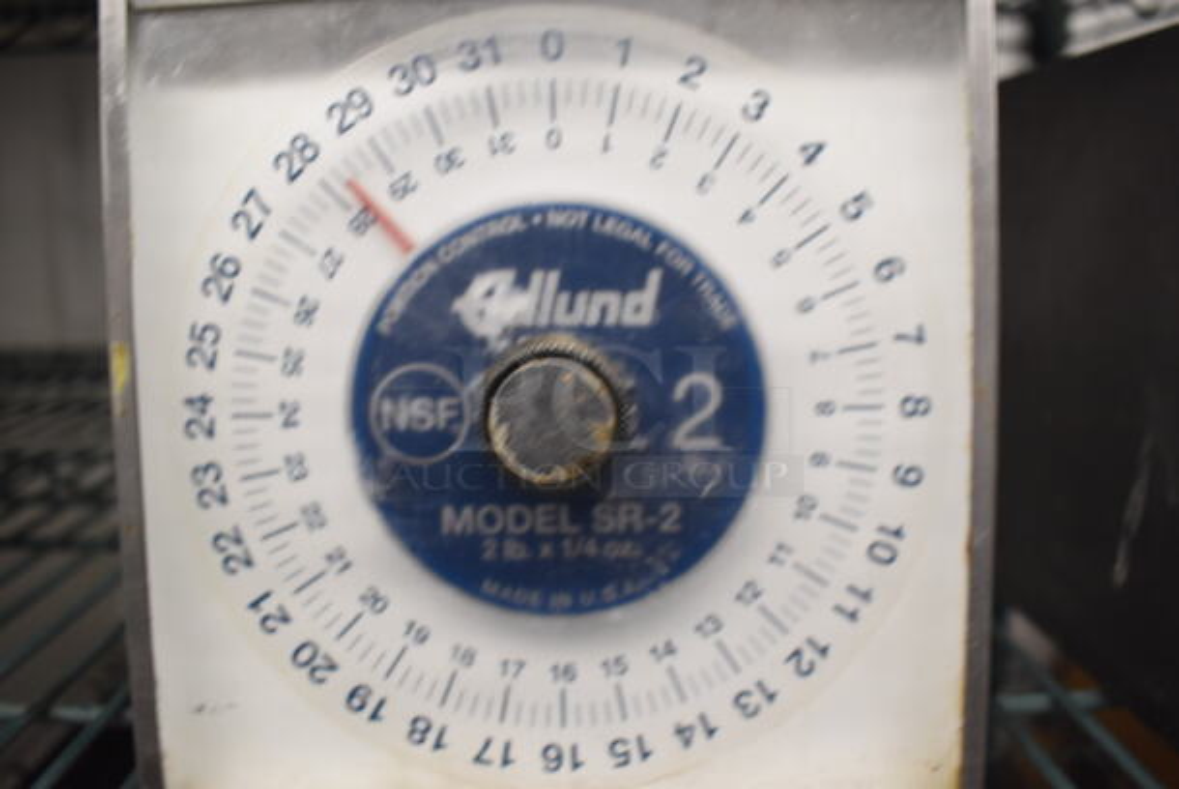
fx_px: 885
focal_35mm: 27
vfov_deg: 48.0
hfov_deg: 67.3
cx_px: 590
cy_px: 394
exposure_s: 1/60
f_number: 4.5
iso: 800
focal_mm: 18
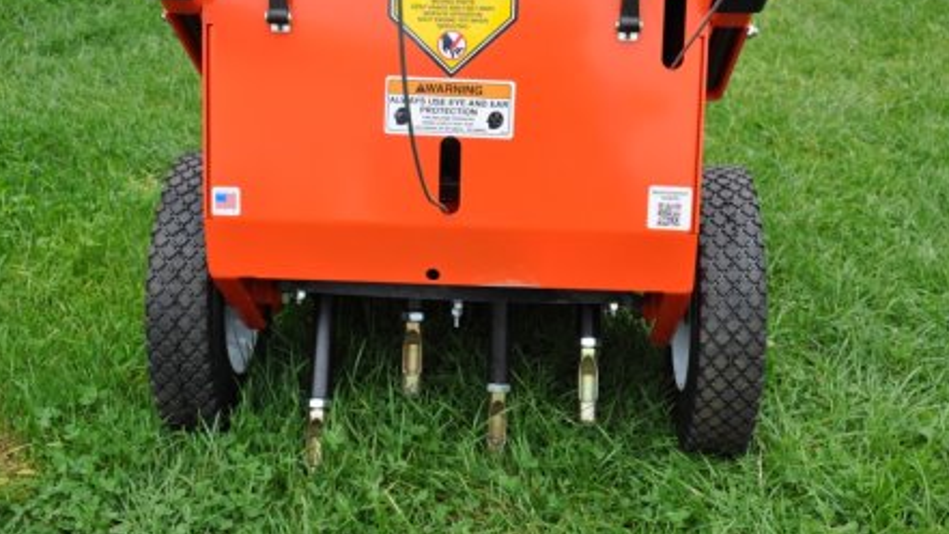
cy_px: 223
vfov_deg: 24.9
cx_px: 473
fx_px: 1208
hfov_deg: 42.9
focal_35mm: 48
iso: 400
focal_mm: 30
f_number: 8
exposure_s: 1/250
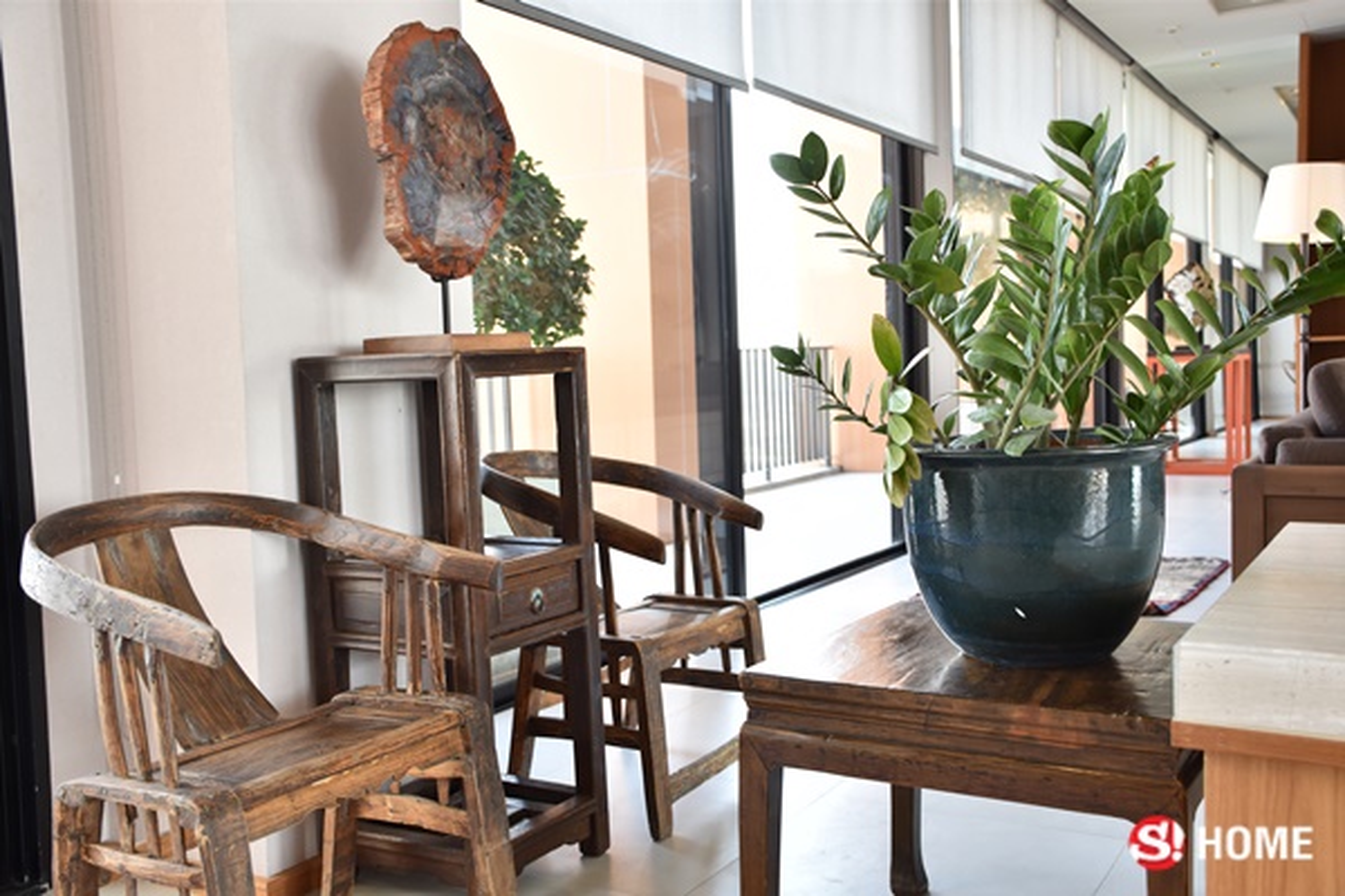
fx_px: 1289
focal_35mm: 34
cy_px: 448
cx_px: 672
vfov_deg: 38.4
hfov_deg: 55.1
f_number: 4.5
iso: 400
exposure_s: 1/80
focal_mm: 23
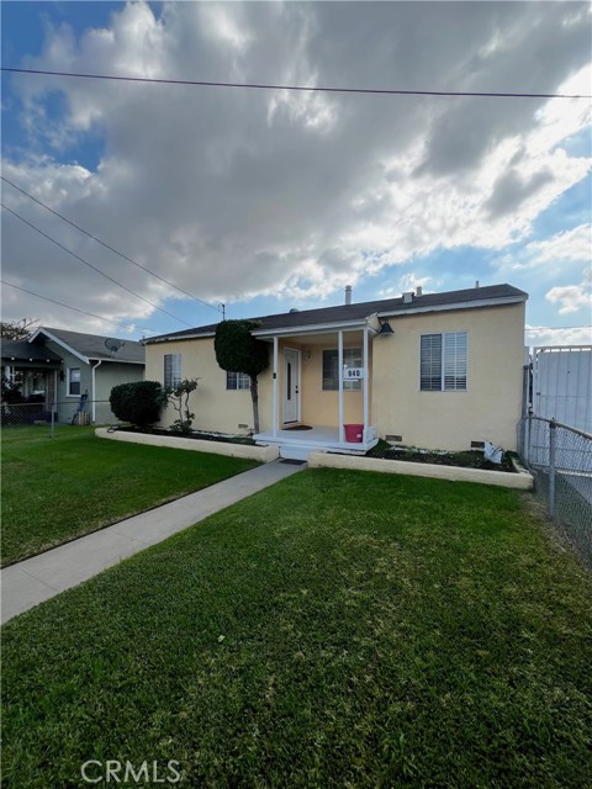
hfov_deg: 89.9
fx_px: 296
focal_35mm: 13
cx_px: 296
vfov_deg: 106.2
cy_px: 394
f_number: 1.8
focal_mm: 1.57
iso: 32
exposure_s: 1/1754
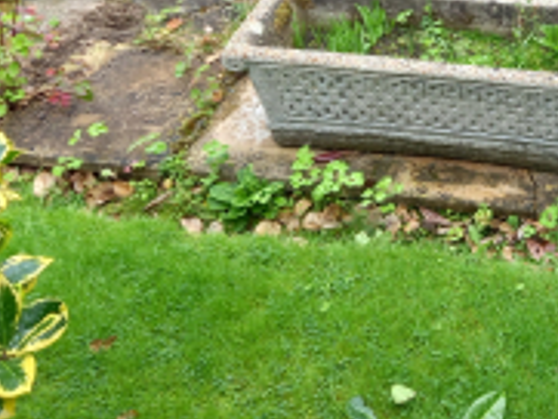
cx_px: 484
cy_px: -97
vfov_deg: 19.9
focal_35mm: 69
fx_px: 1113
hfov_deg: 27.3
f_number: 2
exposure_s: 1/60
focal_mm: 4.6
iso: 32
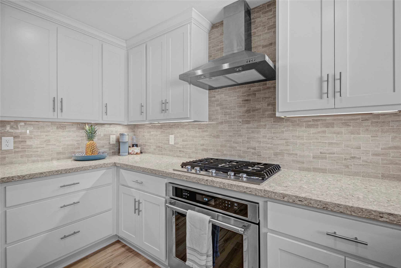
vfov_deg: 73.7
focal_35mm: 16
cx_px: 200
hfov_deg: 96.7
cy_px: 134
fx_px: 178
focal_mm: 16
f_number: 8
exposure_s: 1/4
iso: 200
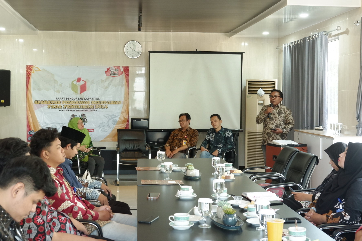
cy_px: 120
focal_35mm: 53
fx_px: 533
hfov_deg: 37.5
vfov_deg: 25.5
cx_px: 181
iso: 3200
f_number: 7.1
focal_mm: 35
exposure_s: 1/60
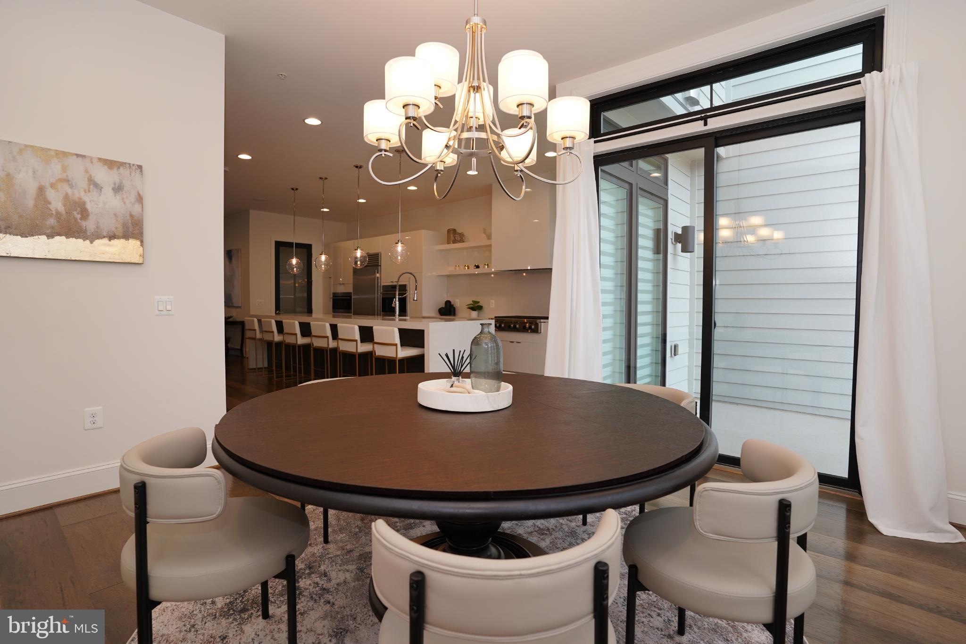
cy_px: 322
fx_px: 456
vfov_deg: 70.4
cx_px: 483
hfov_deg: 93.3
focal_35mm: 17
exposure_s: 1/160
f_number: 4
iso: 500
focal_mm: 17
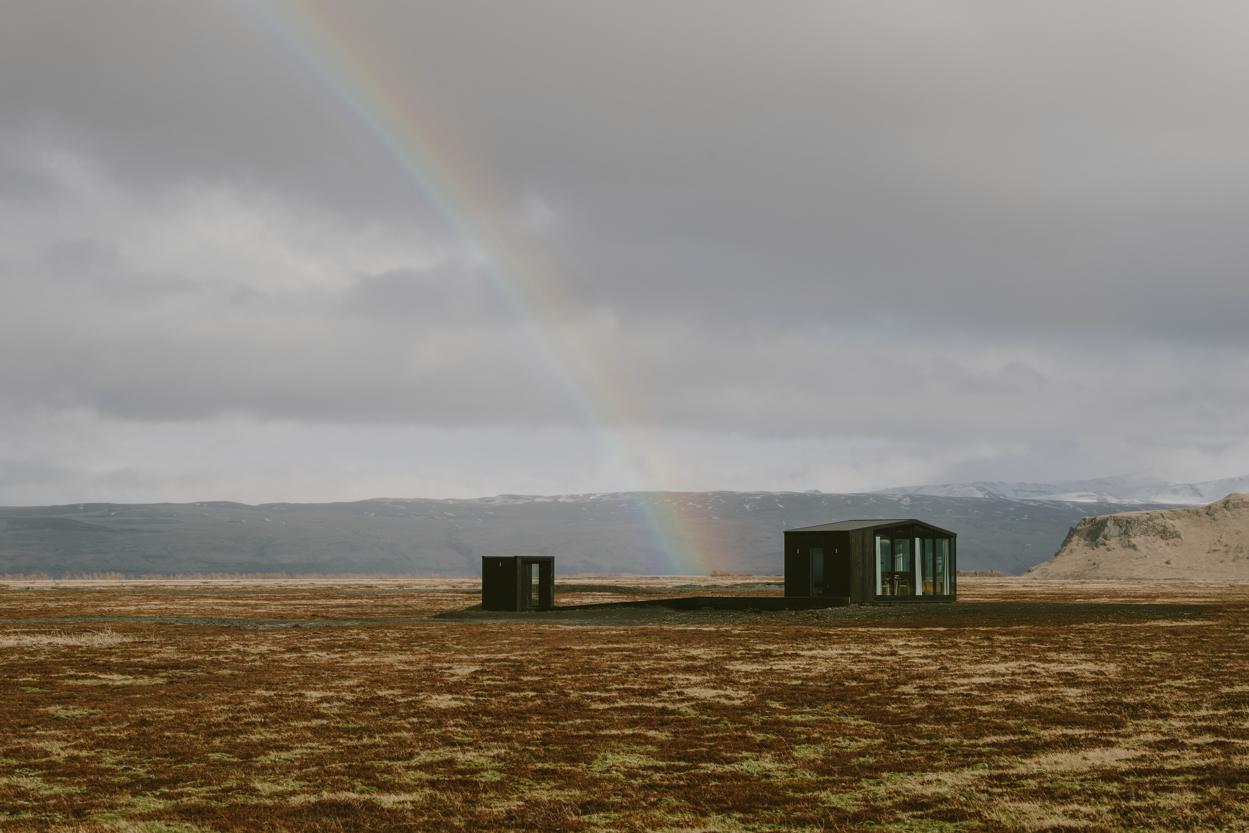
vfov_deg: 19.5
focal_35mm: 70
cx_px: 624
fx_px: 2429
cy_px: 416
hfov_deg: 28.8
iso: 64
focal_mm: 70
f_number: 9
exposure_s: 1/400
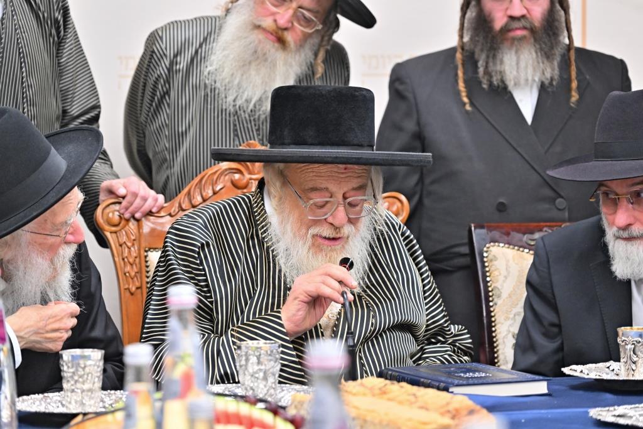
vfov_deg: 13.3
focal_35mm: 103
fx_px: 1840
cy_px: 214
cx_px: 322
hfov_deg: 19.8
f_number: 4
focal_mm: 103
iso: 1250
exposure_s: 1/200
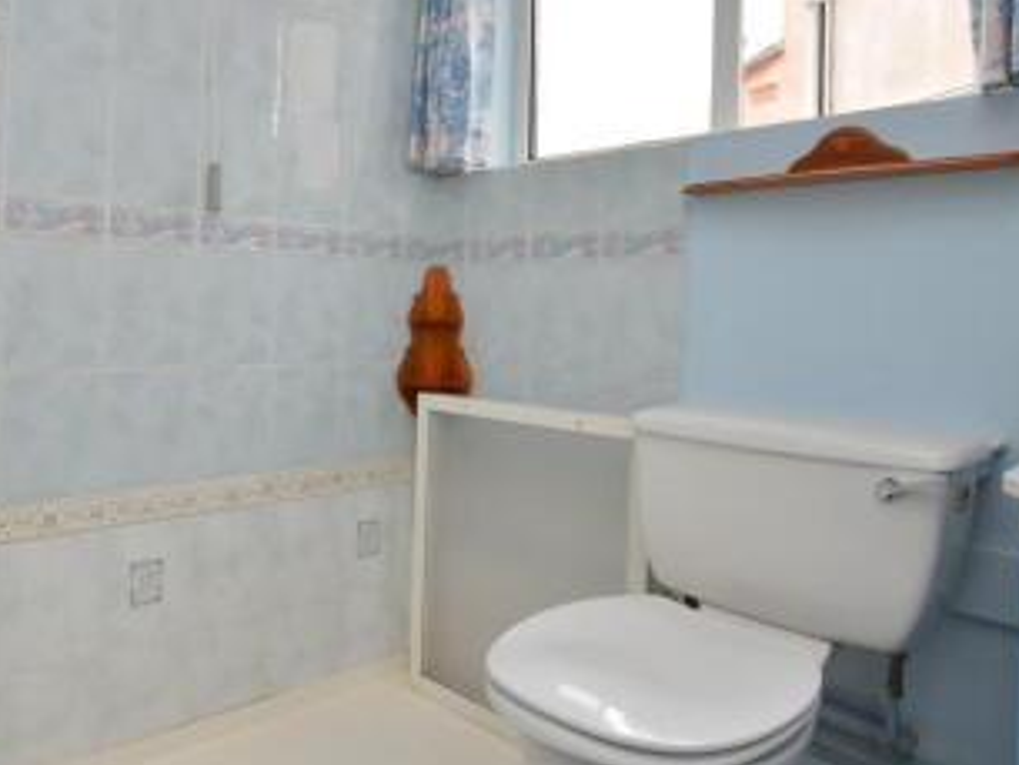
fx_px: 795
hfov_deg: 63.8
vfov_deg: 51.0
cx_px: 351
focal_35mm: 27
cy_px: 306
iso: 280
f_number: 11
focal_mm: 12
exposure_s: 1/20
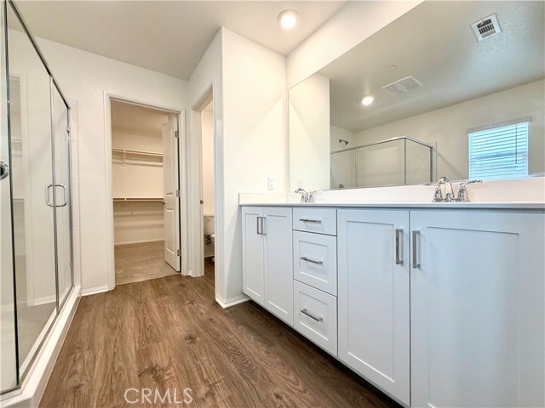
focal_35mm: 14
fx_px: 220
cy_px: 204
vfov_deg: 85.7
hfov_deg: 102.1
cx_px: 272
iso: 160
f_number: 2.2
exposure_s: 1/120
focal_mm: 2.22
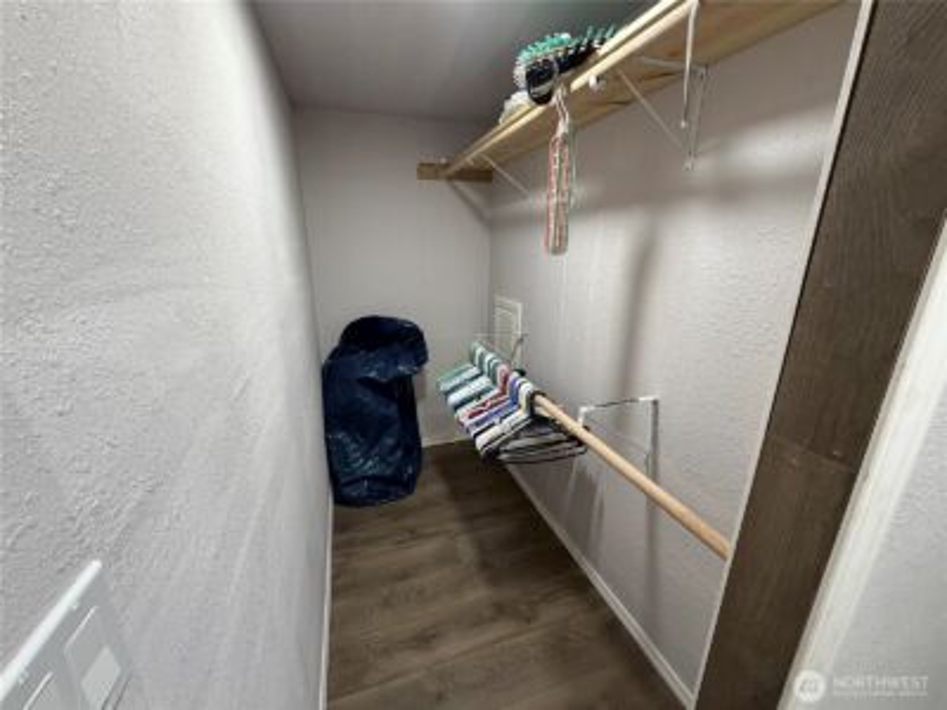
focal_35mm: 14
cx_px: 474
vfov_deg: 85.7
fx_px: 383
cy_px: 355
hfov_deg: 102.1
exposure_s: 1/120
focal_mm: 2.22
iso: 250
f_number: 2.2
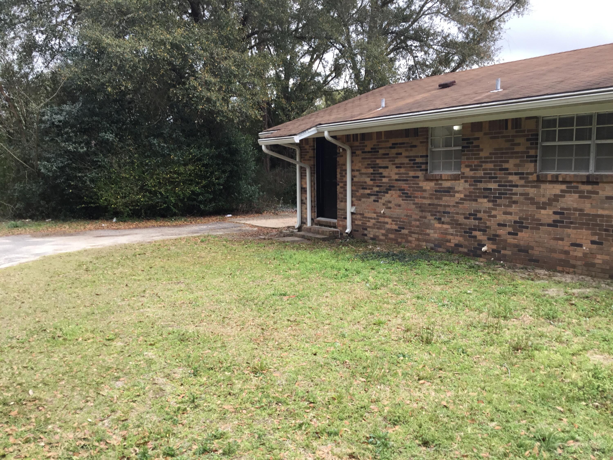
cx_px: 306
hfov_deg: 58.4
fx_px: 549
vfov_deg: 45.4
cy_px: 230
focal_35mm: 31
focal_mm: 3.3
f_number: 2.4
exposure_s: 1/148
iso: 25
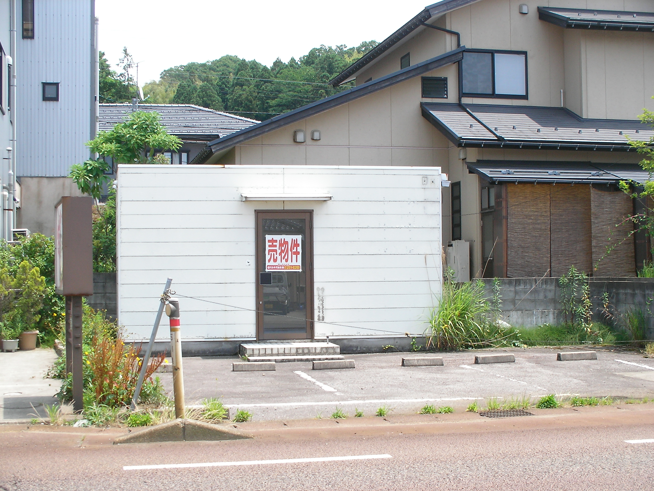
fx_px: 1152
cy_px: 246
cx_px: 327
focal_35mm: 61
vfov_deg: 24.0
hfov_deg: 31.7
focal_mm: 10.2
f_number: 4.6
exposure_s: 1/223
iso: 50
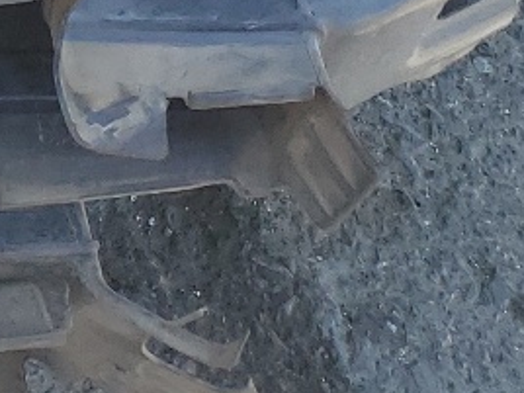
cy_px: -716
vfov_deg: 8.3
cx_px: -688
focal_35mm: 155
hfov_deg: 11.0
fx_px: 2346
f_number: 1.5
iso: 50
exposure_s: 1/833
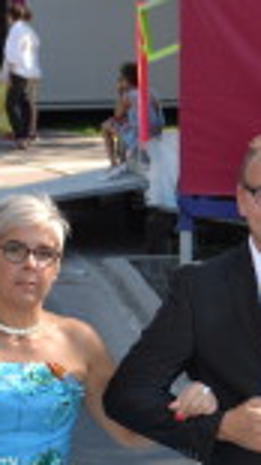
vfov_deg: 10.4
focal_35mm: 205
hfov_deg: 5.9
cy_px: 477
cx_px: 105
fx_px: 2526
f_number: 5
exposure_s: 1/200
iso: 100
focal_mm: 42
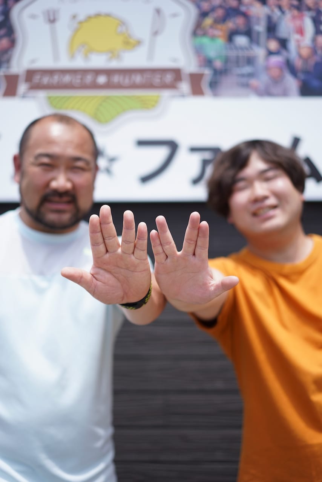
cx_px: 161
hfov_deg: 24.6
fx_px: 737
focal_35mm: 55
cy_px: 241
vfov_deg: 36.2
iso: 125
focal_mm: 55
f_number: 1.8
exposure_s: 1/2500
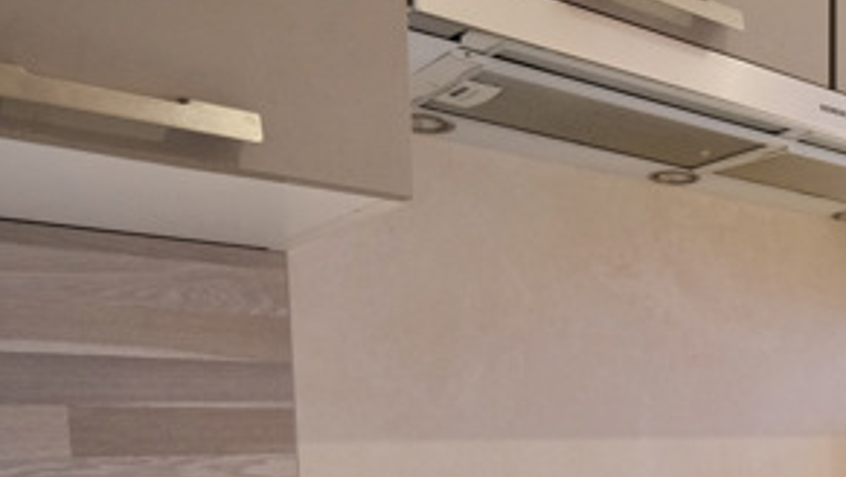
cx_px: 831
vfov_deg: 25.0
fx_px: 987
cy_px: 541
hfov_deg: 40.9
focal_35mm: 44
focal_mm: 11
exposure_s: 1/30
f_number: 4
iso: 2500
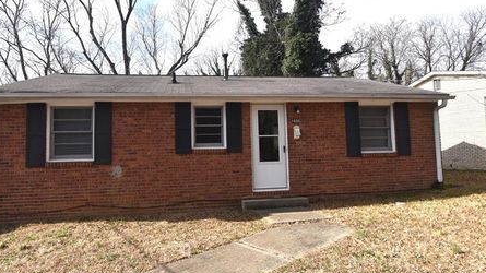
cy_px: 126
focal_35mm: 20
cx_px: 225
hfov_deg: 86.5
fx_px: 258
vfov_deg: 55.8
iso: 100
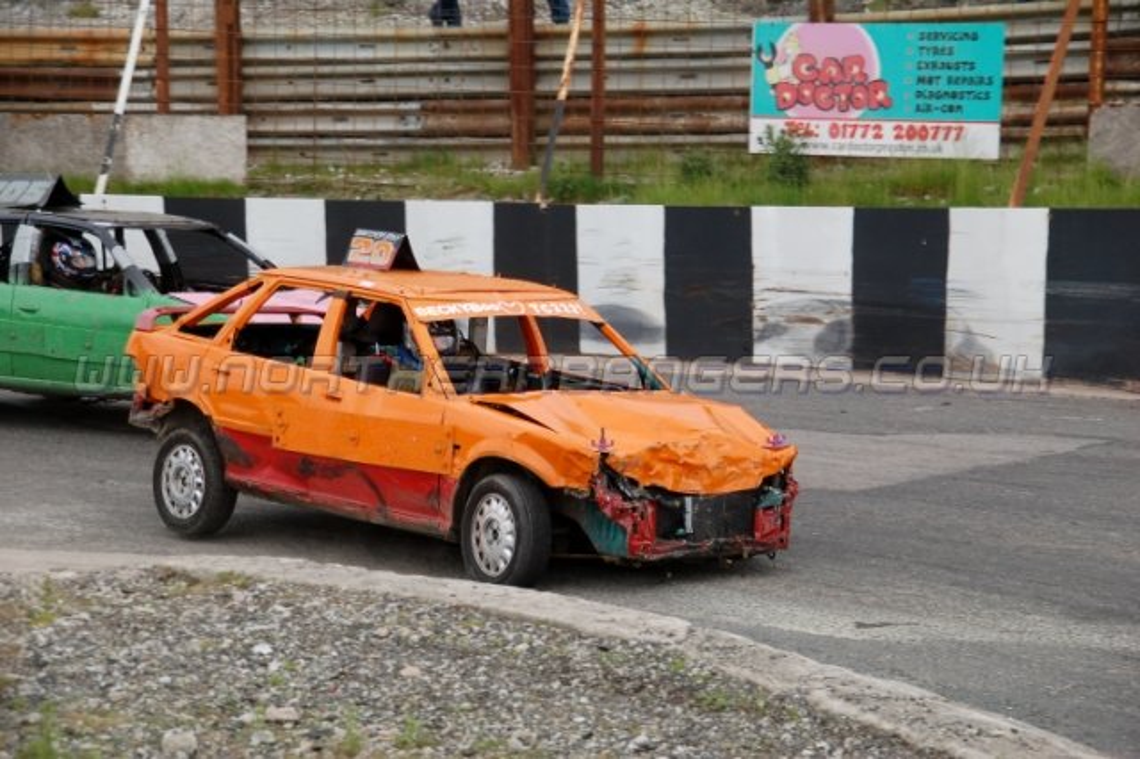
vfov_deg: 11.7
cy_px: 380
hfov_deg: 17.5
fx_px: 3703
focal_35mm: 117
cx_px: 570
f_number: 5.6
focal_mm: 78
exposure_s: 1/800
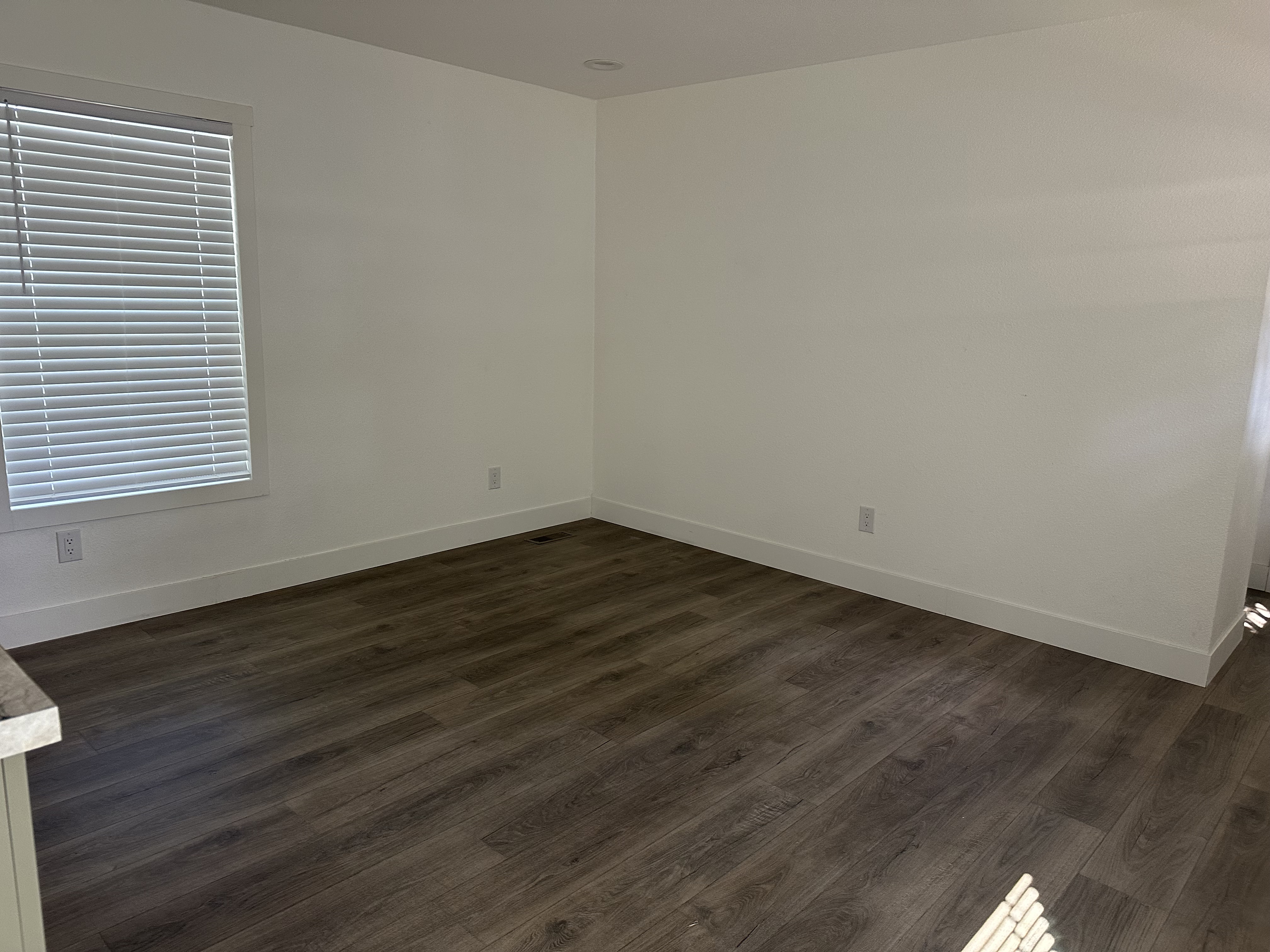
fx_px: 881
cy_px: 476
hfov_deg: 71.6
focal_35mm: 24
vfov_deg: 56.8
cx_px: 635
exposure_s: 1/64
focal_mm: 6.86
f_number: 1.78
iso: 250
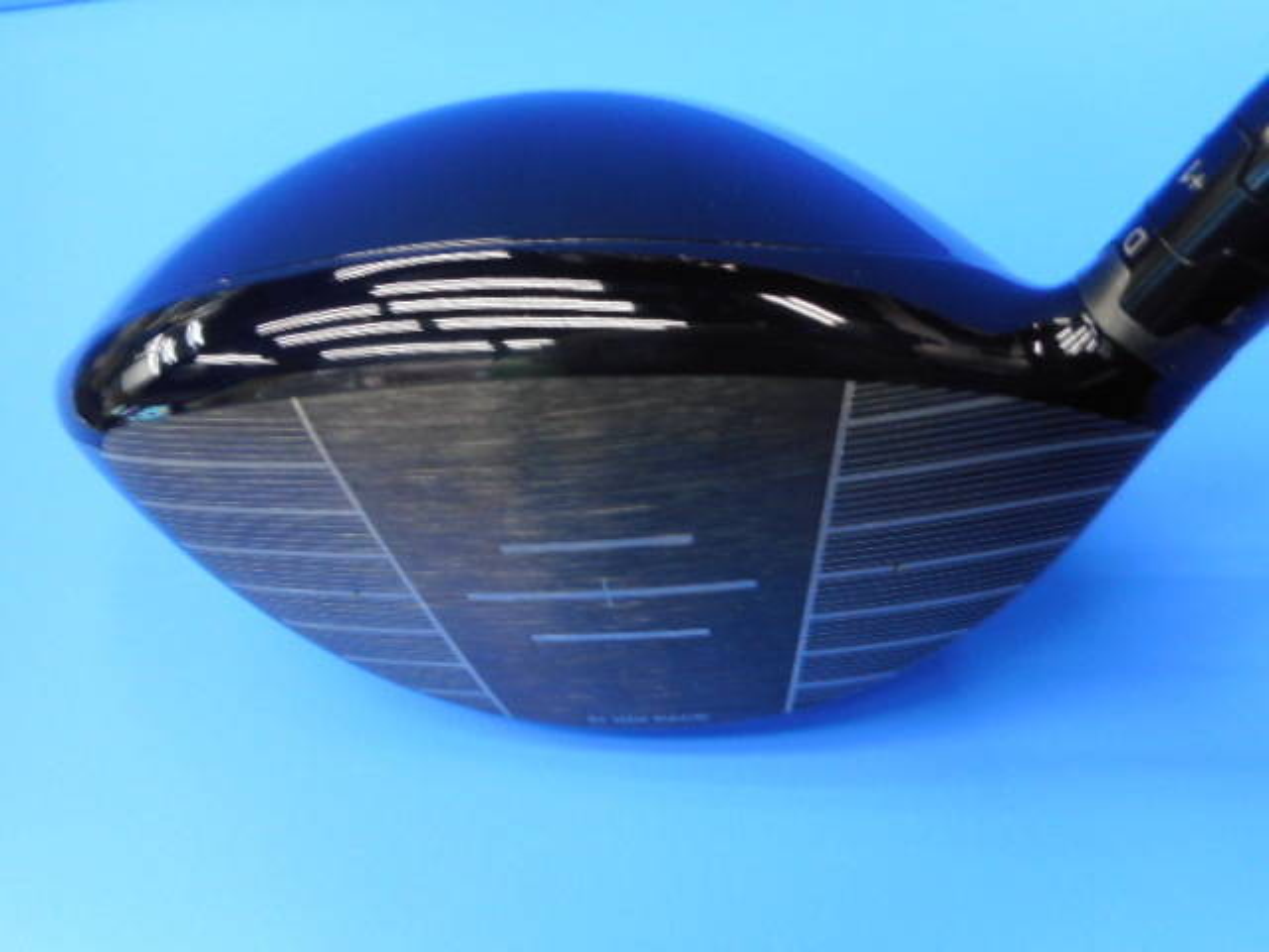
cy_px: 476
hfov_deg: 69.4
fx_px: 916
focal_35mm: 25
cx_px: 634
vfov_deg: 54.9
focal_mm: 4.5
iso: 180
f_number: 3.7
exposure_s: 1/30
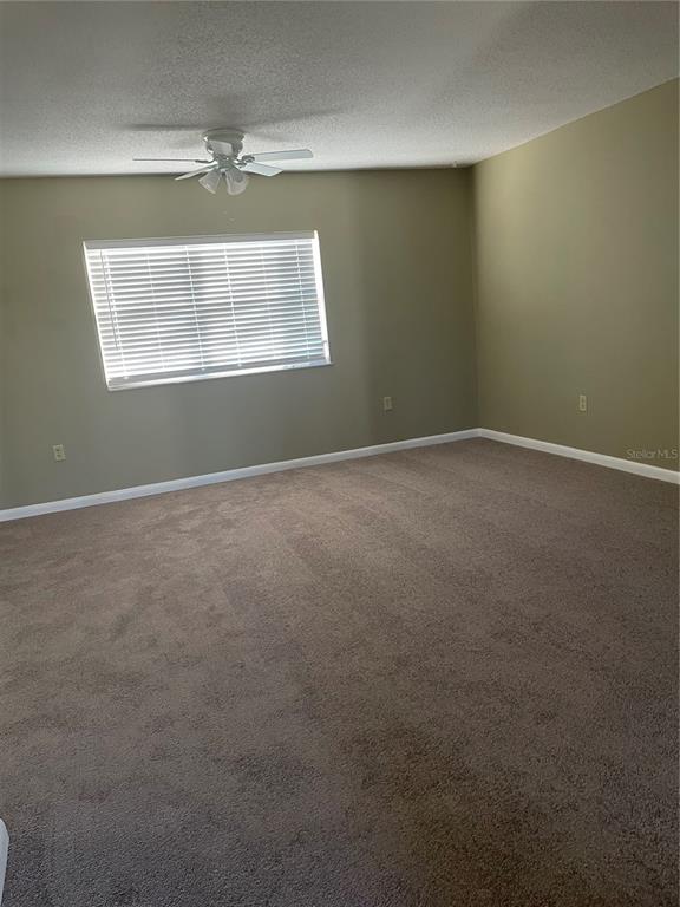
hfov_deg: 53.1
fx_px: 681
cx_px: 340
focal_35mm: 26
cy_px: 454
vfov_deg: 67.3
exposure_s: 1/60
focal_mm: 4.2
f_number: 1.6
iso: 160
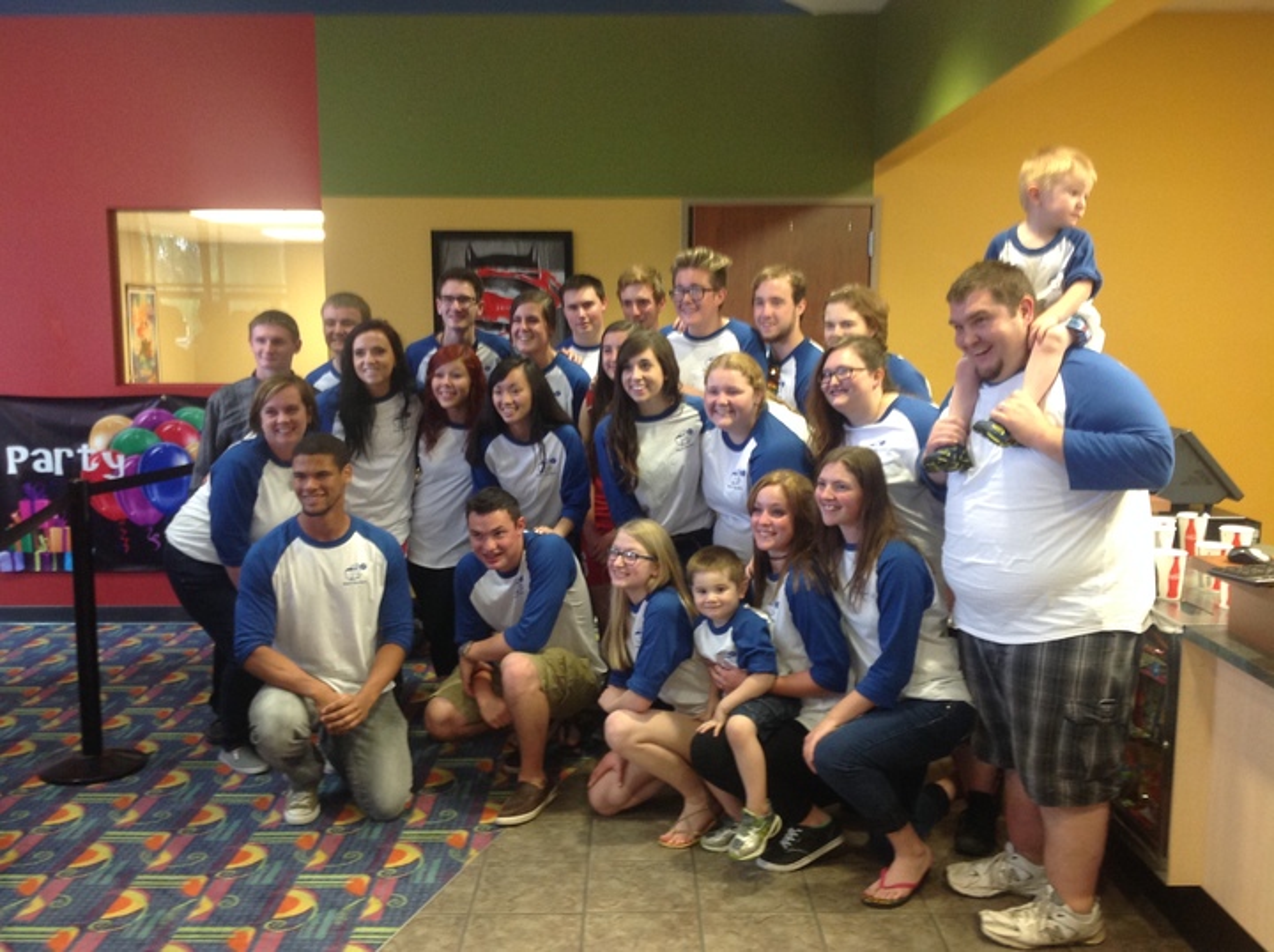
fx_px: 1286
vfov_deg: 40.6
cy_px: 476
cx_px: 637
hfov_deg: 52.7
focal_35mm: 35
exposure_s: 1/15
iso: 125
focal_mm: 4.28
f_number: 2.4
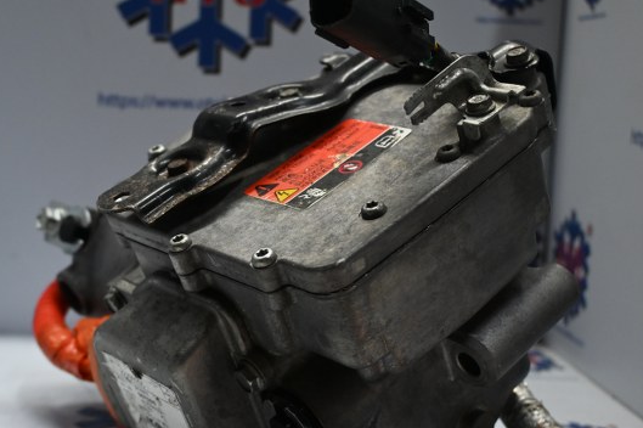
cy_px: 246
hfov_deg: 35.0
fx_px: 1013
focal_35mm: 57
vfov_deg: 23.8
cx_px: 246
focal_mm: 25
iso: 800
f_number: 4.2
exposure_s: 1/125
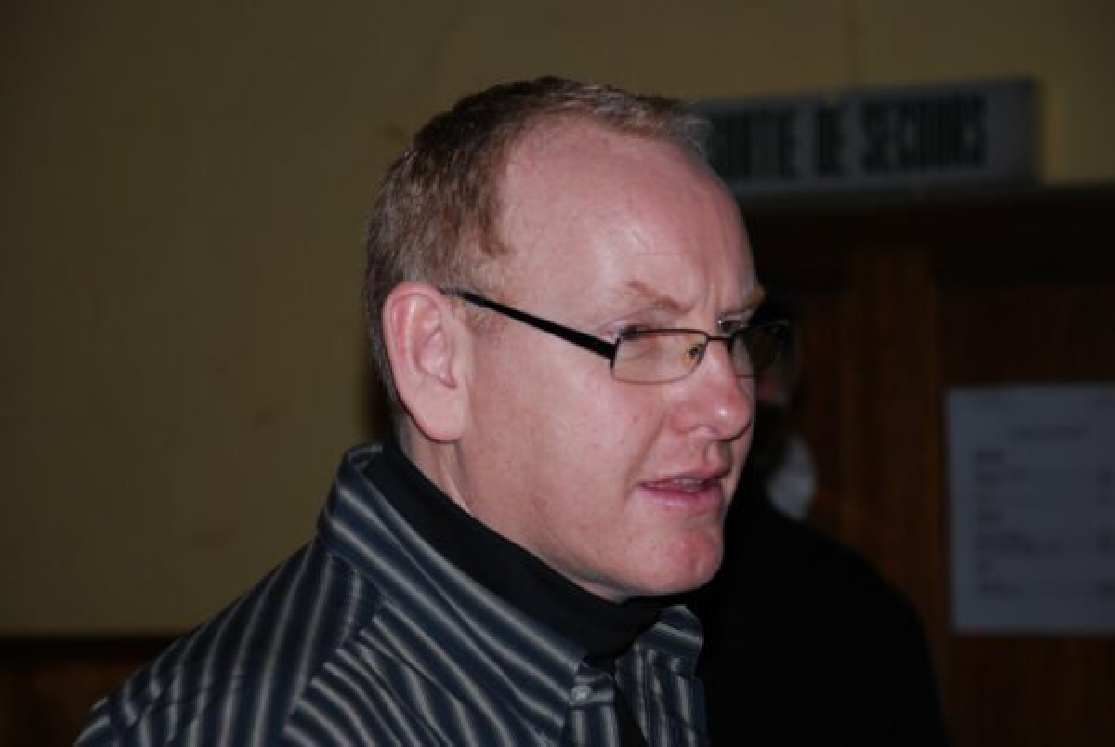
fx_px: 3722
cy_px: 374
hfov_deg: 17.0
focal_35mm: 120
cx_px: 558
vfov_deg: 11.5
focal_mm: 80
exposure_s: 1/60
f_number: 5.6
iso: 200
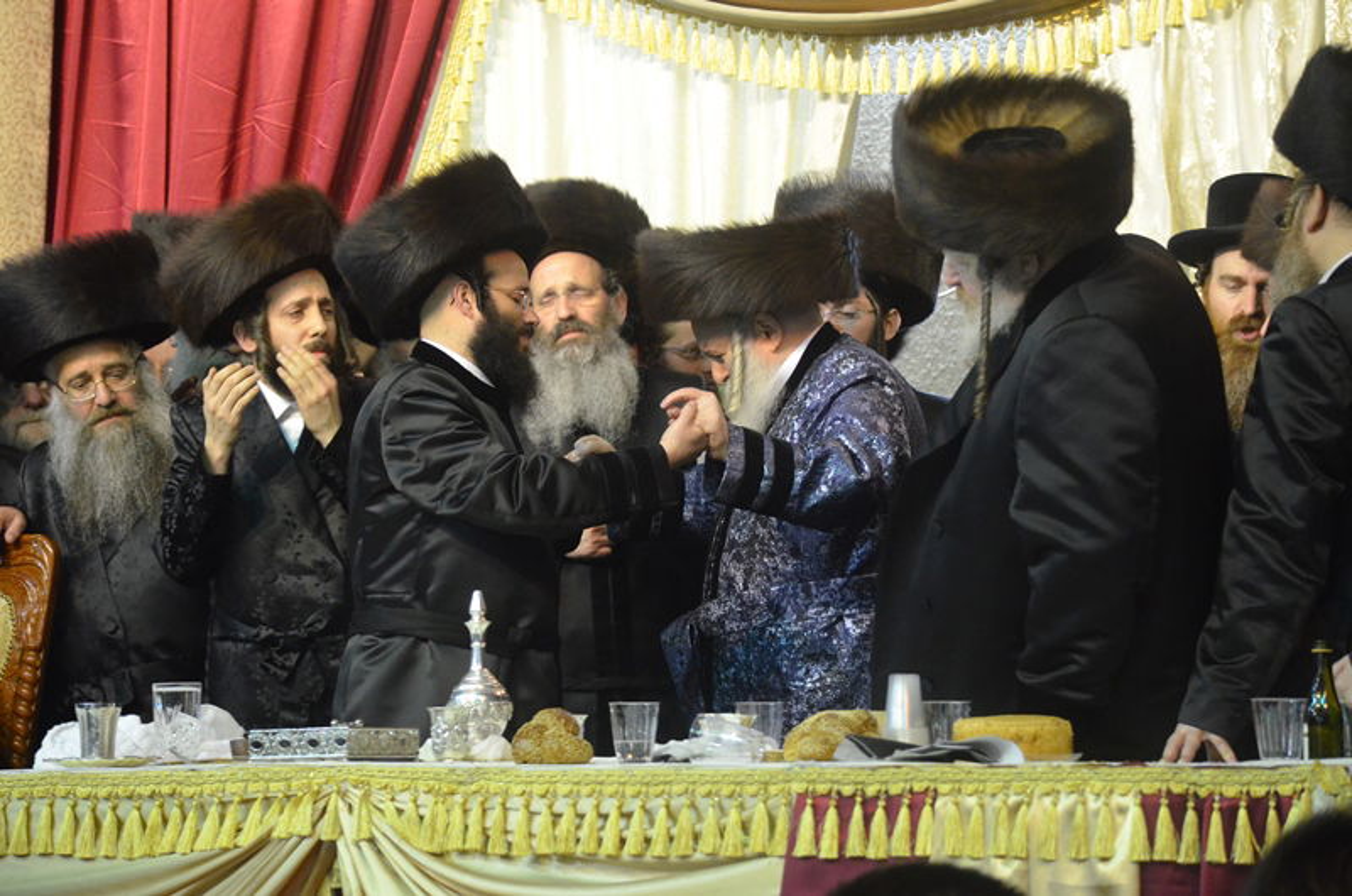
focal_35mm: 158
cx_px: 676
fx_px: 5903
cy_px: 448
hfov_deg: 13.1
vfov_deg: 8.7
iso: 3200
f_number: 4.8
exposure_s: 1/125
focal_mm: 105
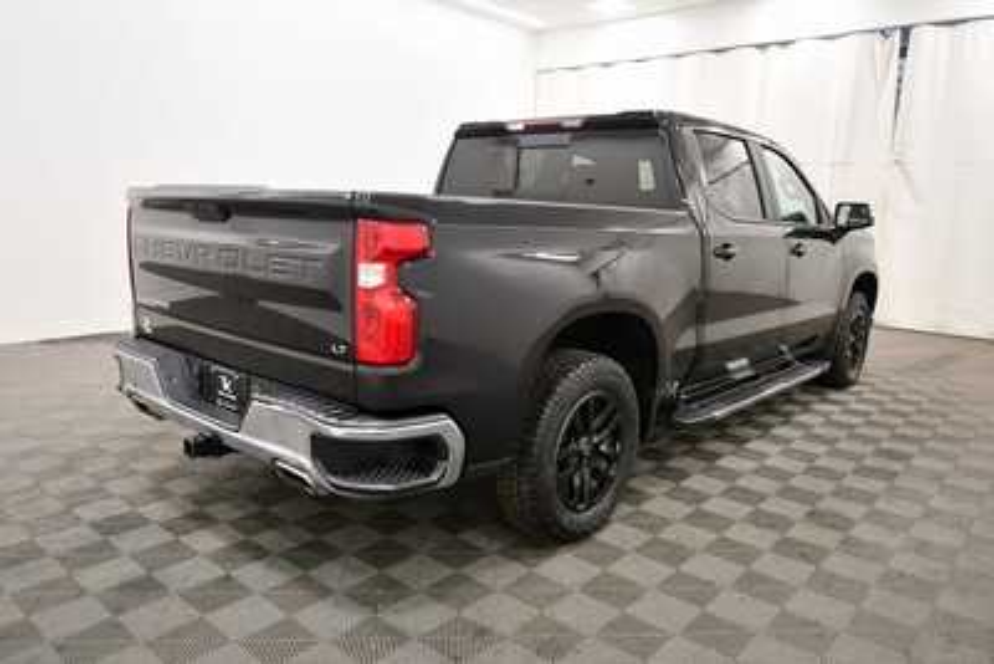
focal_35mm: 25
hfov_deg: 71.5
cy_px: 332
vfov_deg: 51.3
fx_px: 690
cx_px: 497
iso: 1400
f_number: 5.3
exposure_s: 1/125
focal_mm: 17
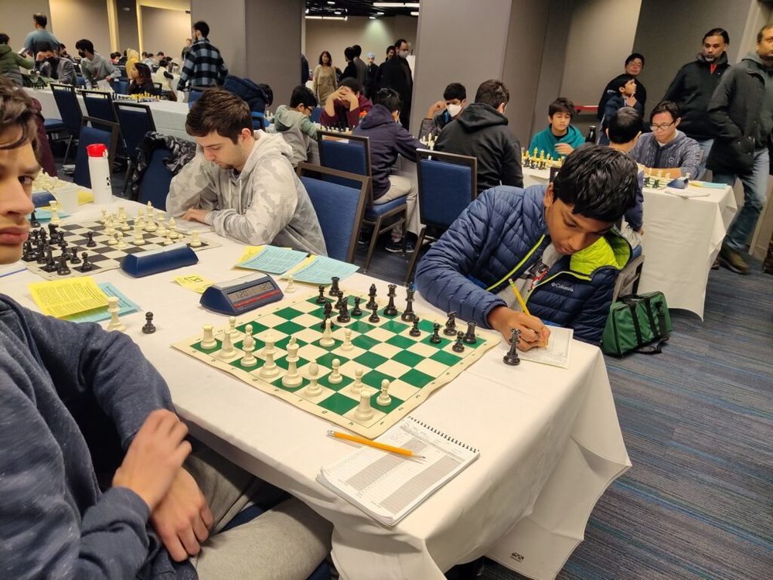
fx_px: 603
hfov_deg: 65.3
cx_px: 386
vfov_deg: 51.4
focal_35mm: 27
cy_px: 290
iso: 319
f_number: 1.79
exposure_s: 1/50
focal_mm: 4.71
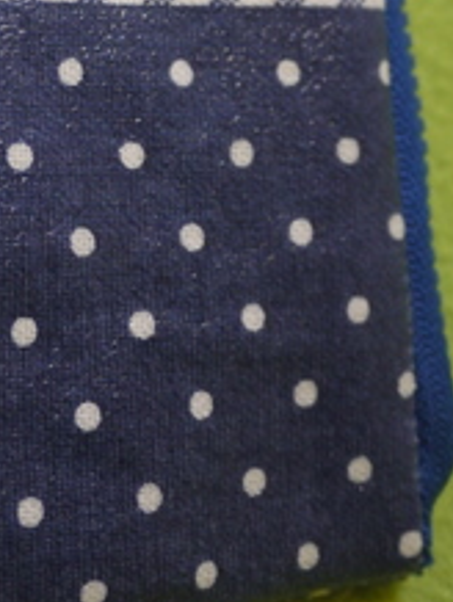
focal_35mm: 77
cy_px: -52
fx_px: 1341
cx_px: 39
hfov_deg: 18.8
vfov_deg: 23.8
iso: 400
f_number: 2.5
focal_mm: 14
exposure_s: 1/40
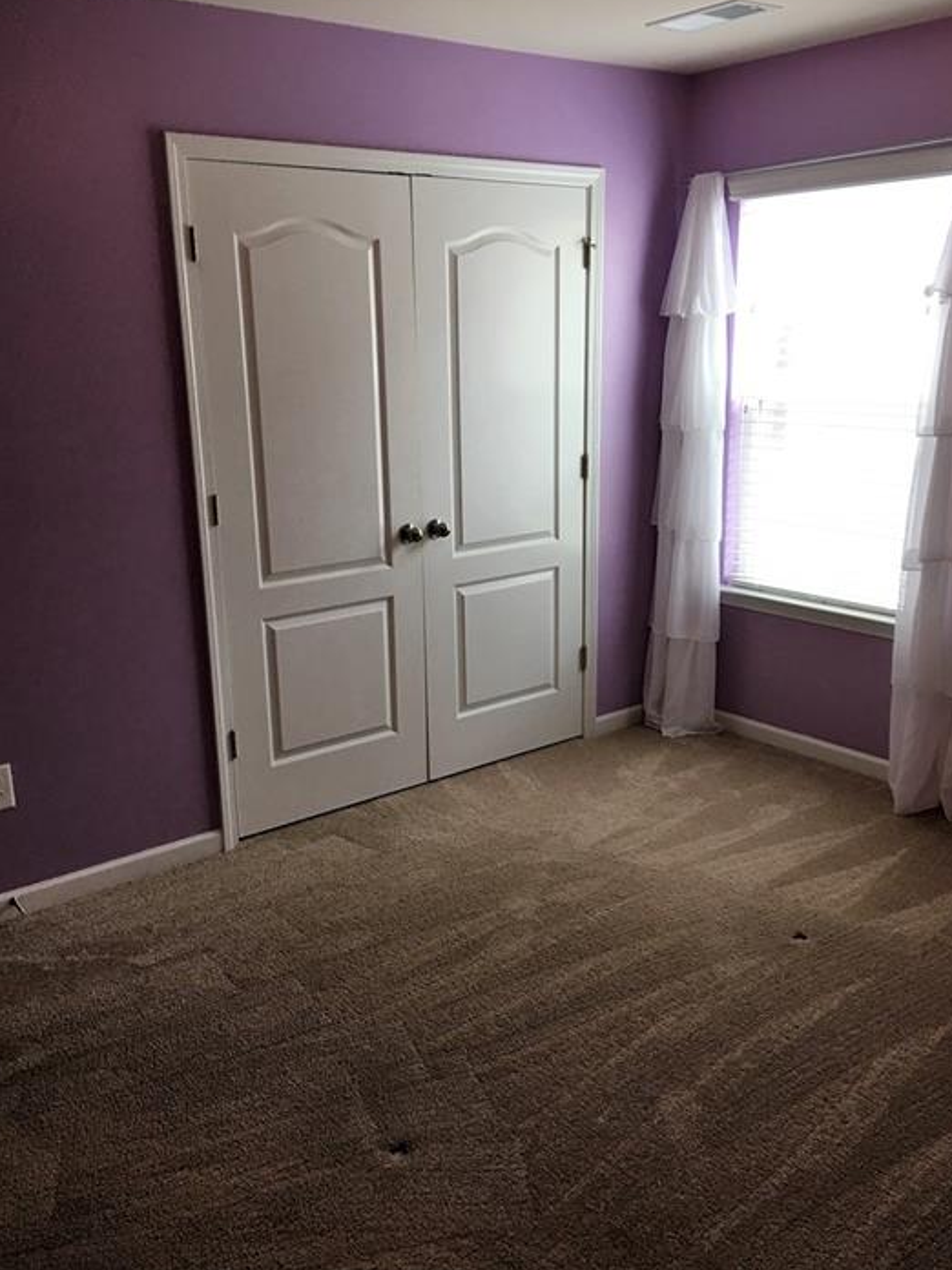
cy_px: 673
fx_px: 1173
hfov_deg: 44.2
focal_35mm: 32
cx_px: 467
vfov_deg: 56.8
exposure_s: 1/30
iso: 25
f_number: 2.2
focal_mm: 4.15
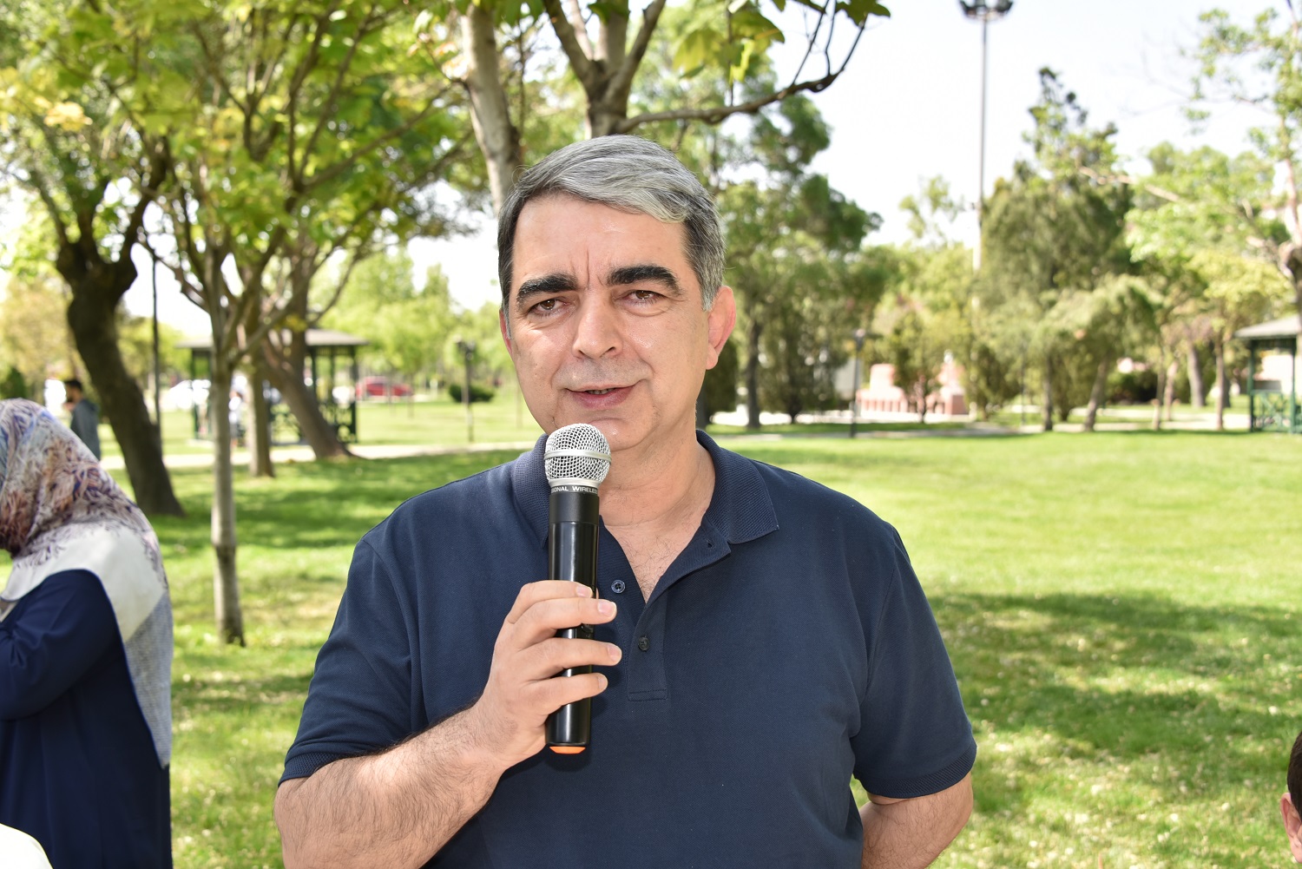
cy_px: 434
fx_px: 1736
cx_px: 651
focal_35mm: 48
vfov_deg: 28.1
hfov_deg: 41.1
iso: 100
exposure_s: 1/100
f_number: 7.1
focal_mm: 48
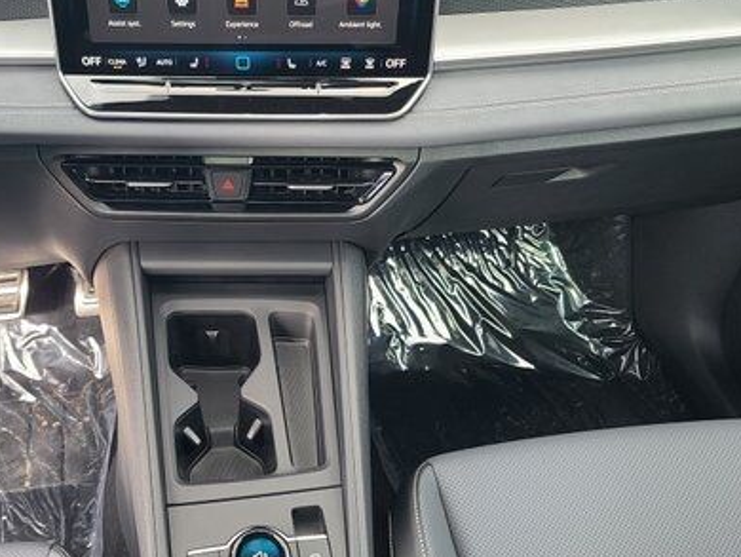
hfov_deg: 44.9
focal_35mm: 41
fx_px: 878
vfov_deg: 35.2
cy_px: 262
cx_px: 234
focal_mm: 7
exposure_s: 1/60
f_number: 1.8
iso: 50
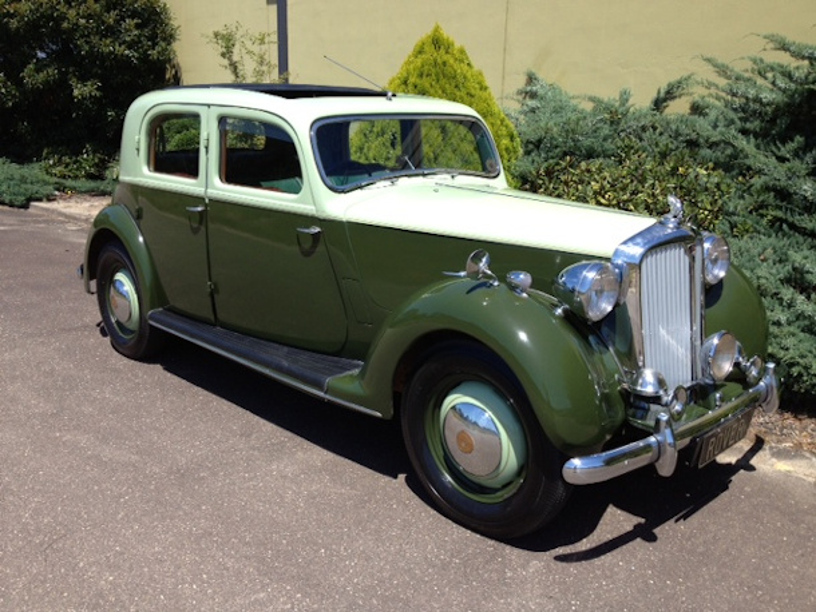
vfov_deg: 40.7
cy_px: 306
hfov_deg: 52.6
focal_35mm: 35
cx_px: 408
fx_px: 825
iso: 50
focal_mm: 4.28
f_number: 2.4
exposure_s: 1/1284
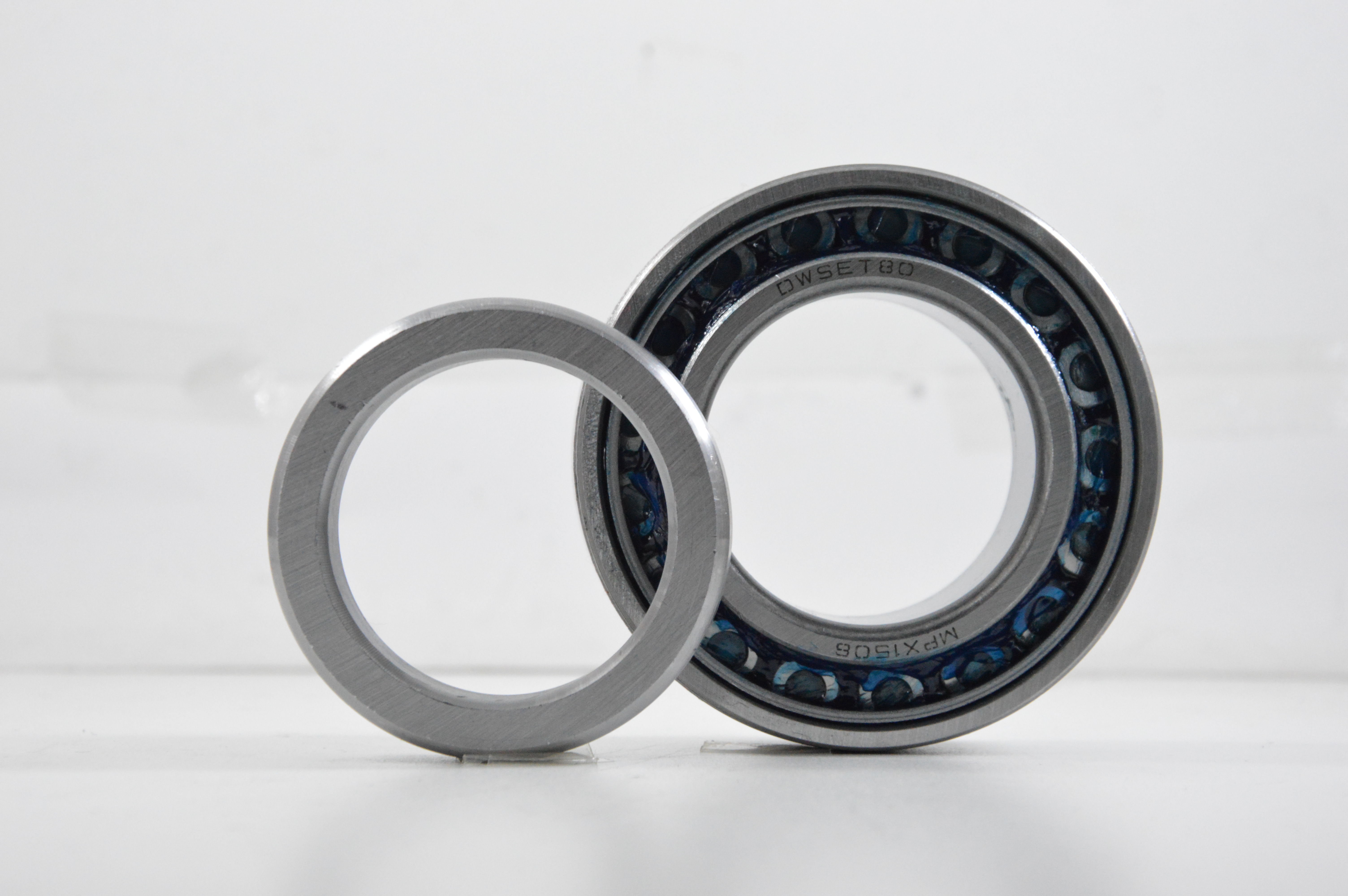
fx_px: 3928
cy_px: 448
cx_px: 674
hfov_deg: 19.5
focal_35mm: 105
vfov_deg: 13.0
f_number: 8
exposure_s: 1/100
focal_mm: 70
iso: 3200
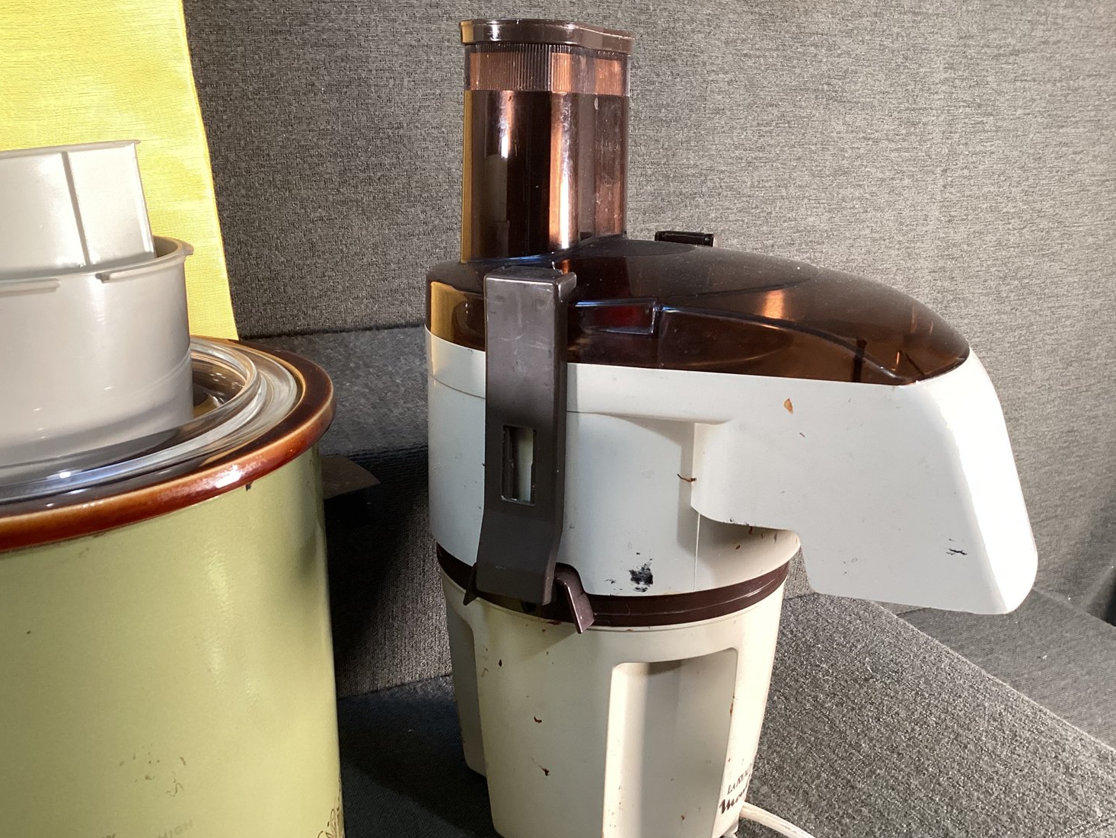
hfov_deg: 56.8
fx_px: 1032
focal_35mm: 32
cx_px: 546
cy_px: 427
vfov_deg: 44.2
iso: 160
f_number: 2.4
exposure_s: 1/60
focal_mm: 3.3
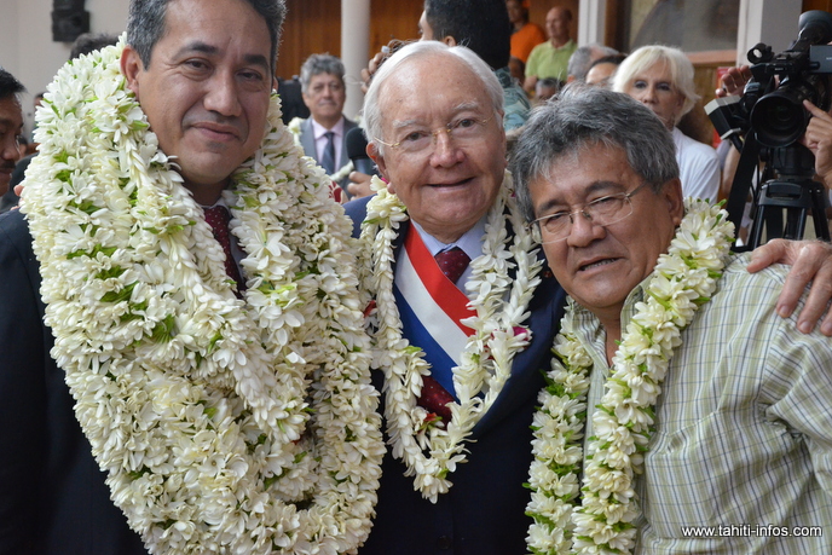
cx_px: 421
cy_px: 278
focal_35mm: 69
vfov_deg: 19.9
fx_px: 1584
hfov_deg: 29.4
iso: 3200
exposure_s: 1/200
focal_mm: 45
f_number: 7.1
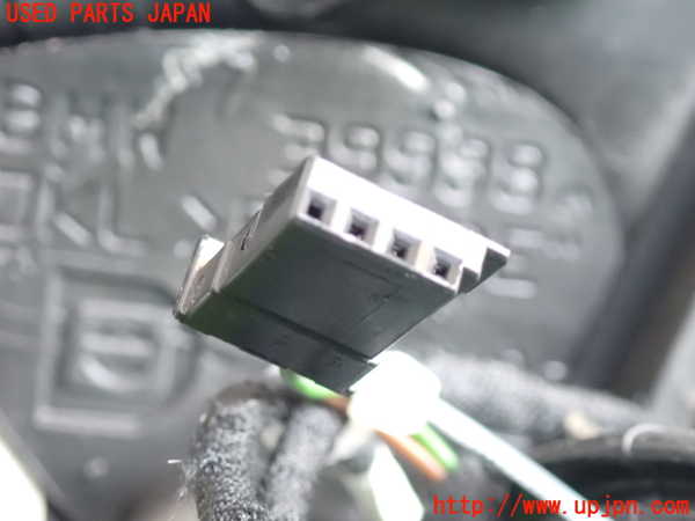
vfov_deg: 15.7
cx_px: 348
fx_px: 1887
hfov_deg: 20.9
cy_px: 260
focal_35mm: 94
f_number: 4.7
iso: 1600
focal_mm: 16.79
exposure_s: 1/20
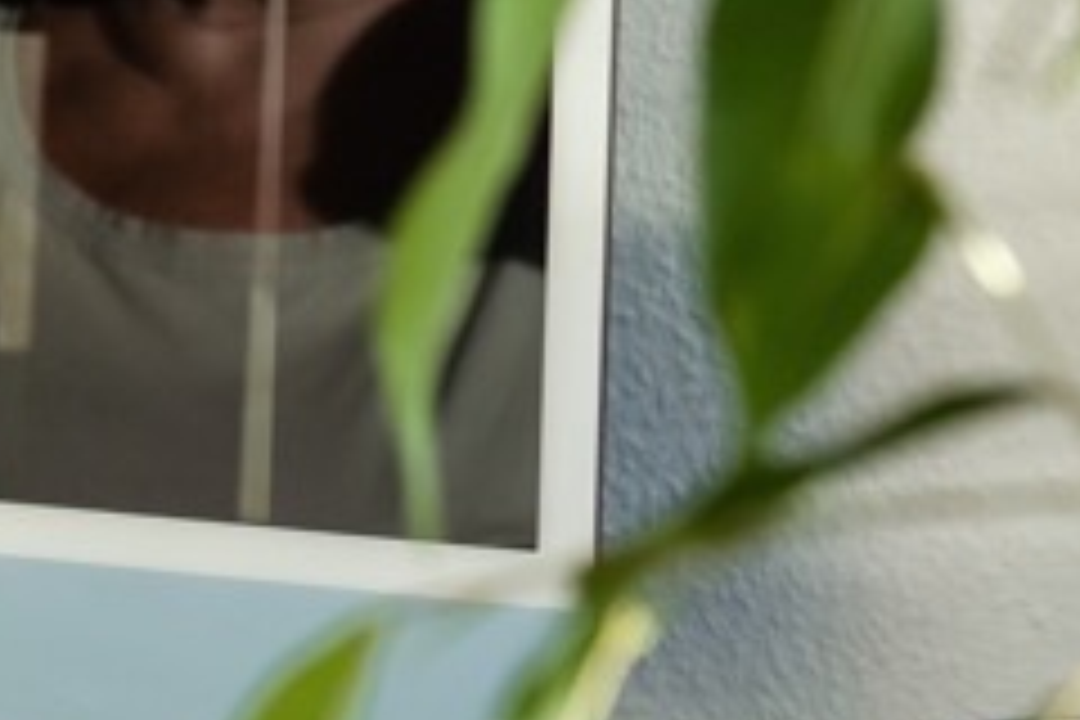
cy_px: -225
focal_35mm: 175
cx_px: -882
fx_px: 5250
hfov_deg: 11.0
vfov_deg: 7.8
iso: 250
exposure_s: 1/400
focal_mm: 35
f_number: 4.5
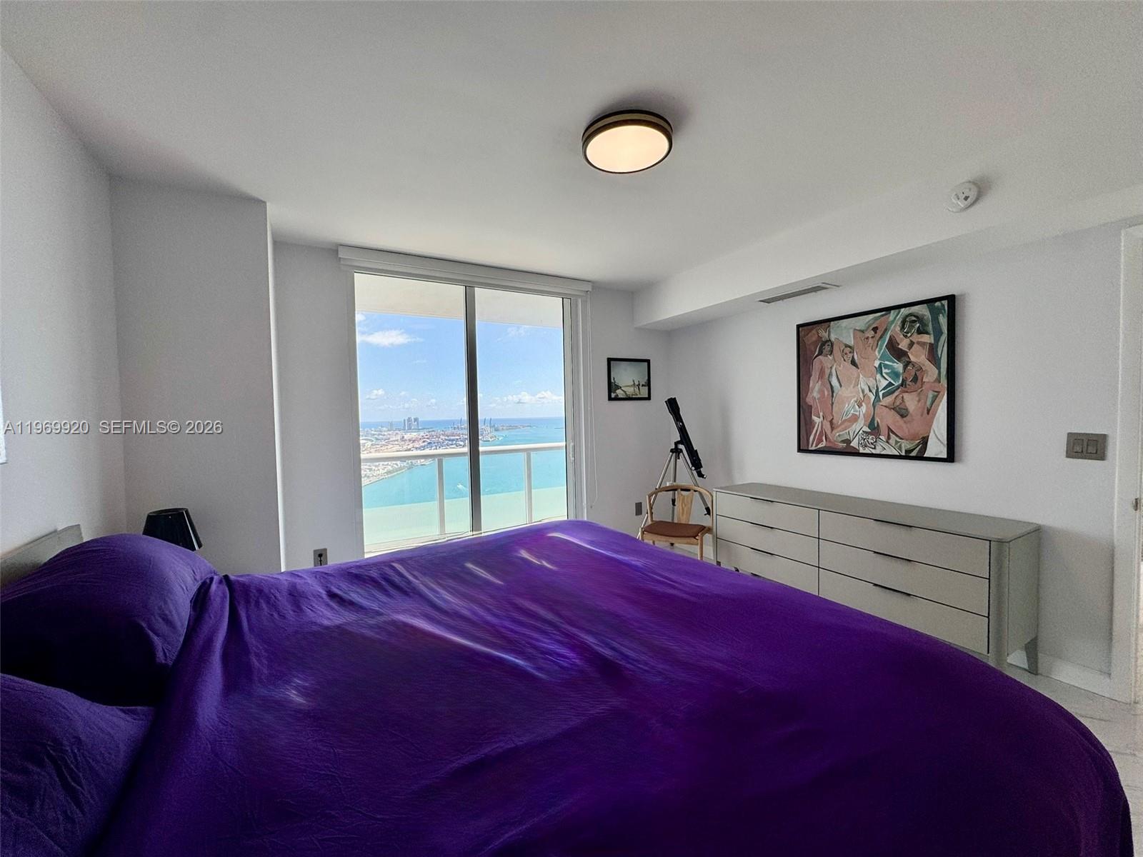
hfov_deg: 102.1
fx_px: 462
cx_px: 572
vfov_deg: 85.7
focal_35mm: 14
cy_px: 428
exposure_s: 1/373
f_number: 2.2
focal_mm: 2.22
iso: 40
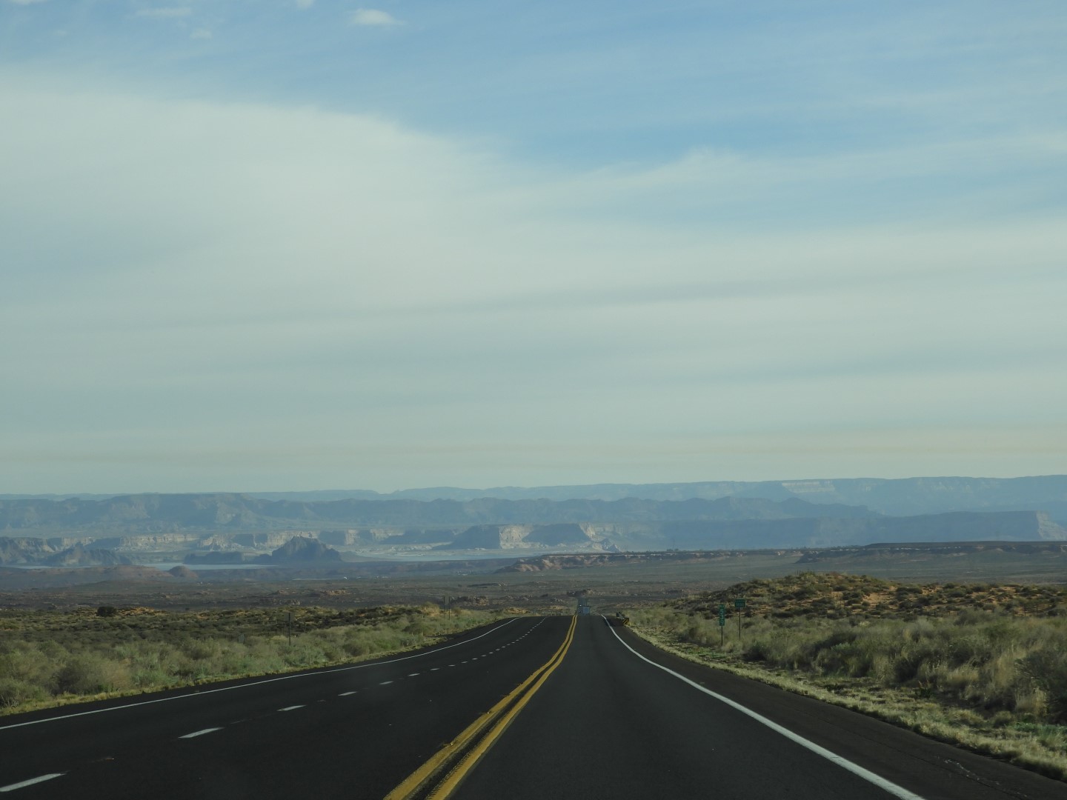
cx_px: 534
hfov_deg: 18.7
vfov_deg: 14.1
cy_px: 400
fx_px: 3237
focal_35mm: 105
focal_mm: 18.8
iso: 100
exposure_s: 1/640
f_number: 4.8
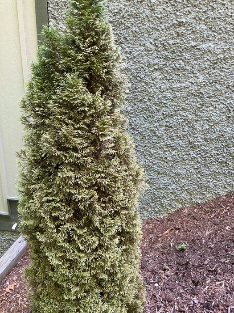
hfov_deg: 49.7
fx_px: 252
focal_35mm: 28
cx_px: 117
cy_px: 156
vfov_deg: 63.4
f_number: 1.8
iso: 125
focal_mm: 3.99
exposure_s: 1/60
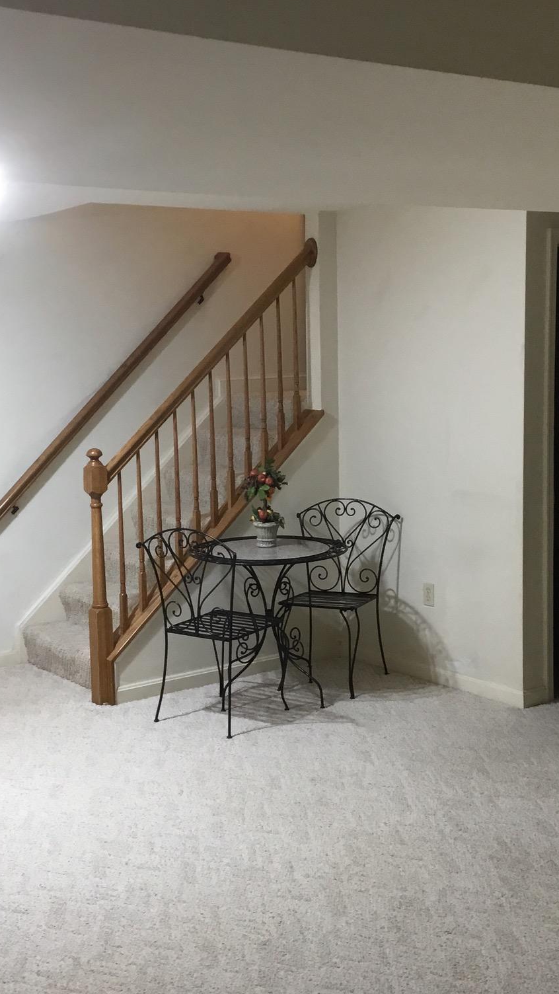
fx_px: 1212
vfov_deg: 44.6
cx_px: 237
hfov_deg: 25.9
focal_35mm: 46
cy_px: 497
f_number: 2.4
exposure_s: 1/30
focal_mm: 3.3
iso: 50
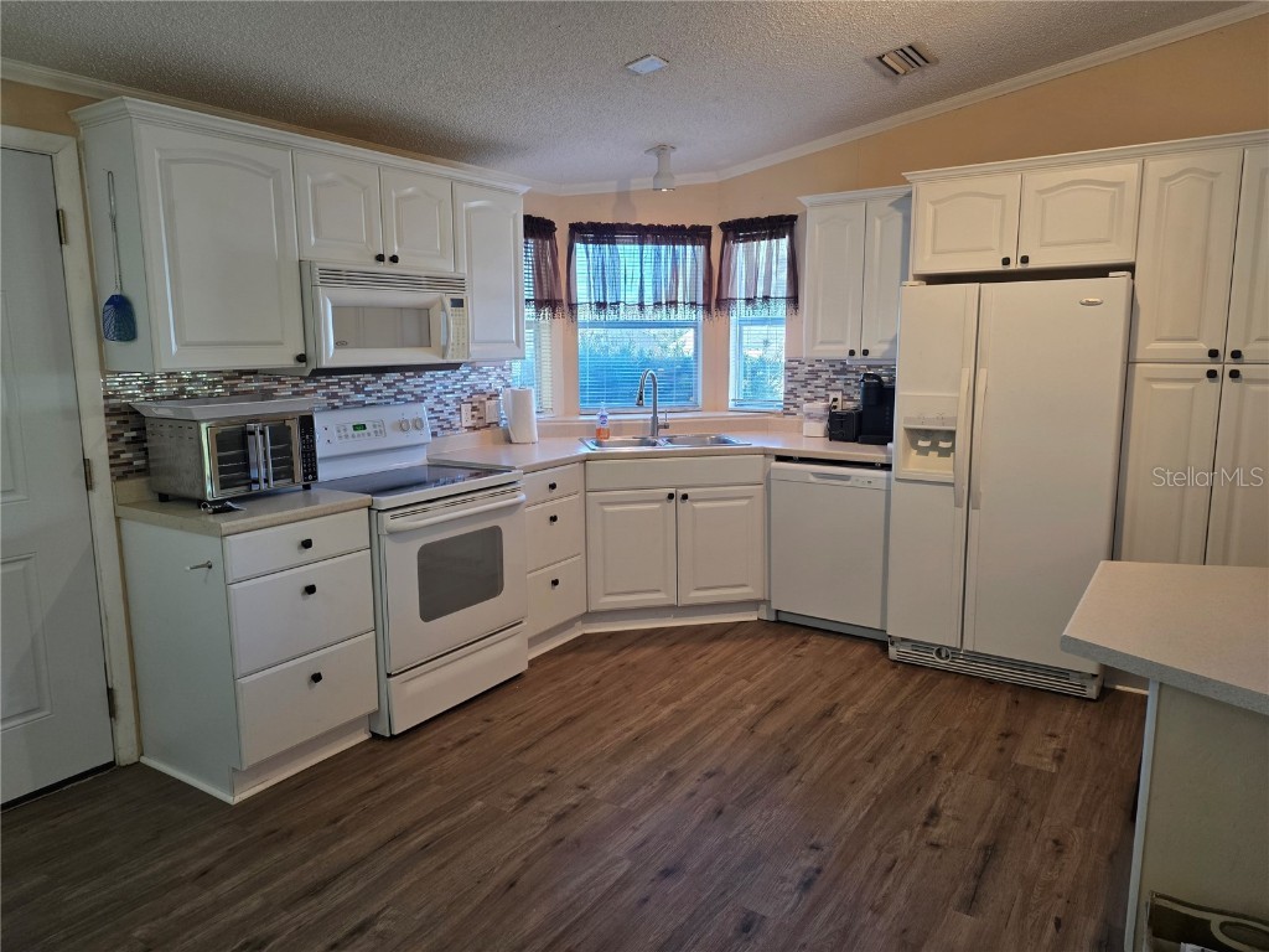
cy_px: 476
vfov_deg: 58.9
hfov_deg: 73.9
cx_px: 634
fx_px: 843
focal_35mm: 23
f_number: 1.7
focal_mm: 6.25
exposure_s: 1/120
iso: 200
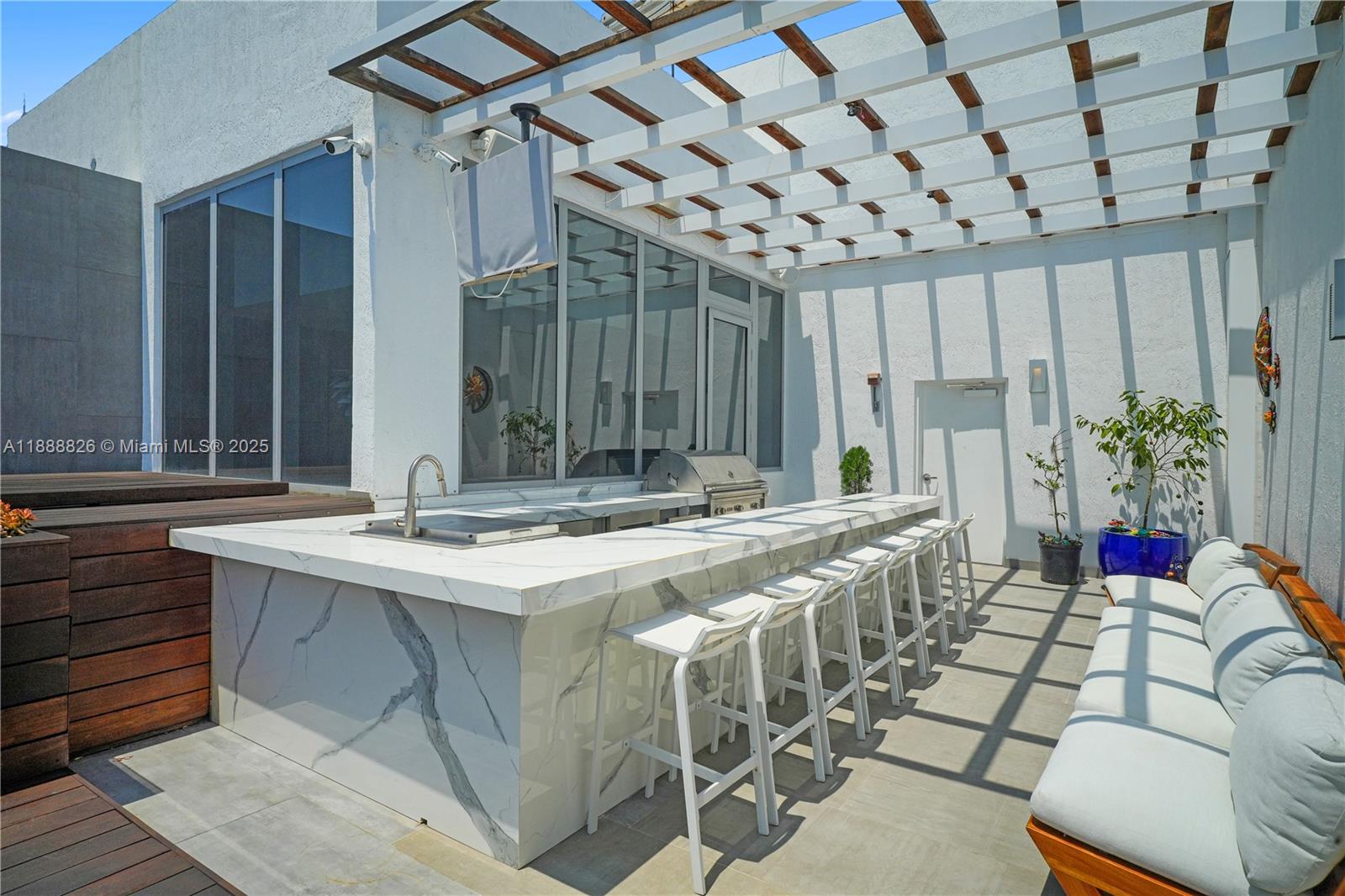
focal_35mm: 20
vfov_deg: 61.9
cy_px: 448
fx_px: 747
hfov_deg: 84.0
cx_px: 672
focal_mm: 20
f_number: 11
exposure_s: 1/1250
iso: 400
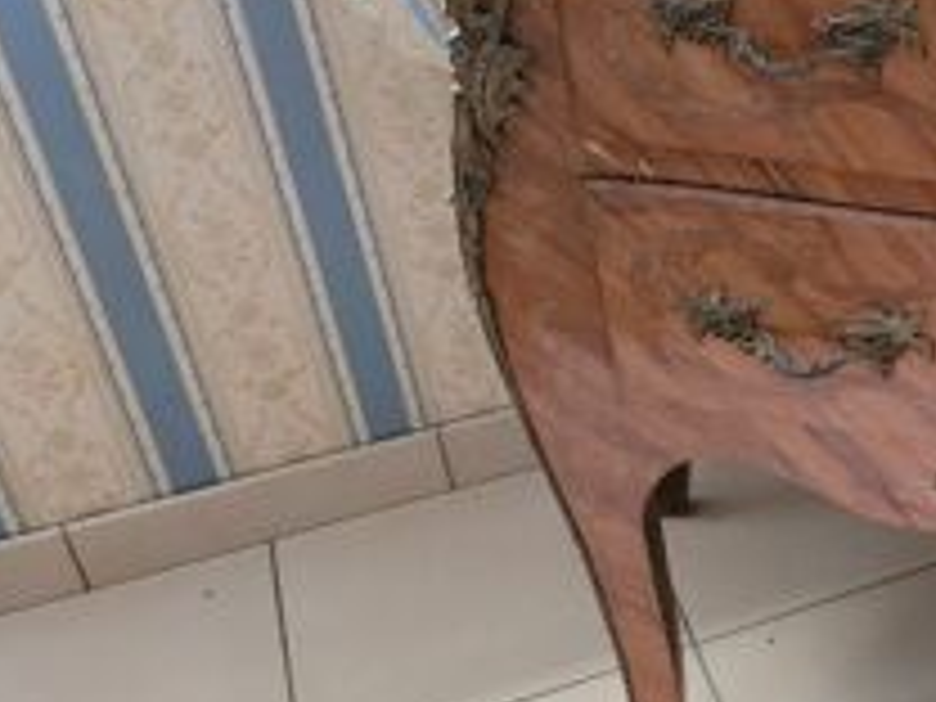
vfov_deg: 24.4
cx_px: 1062
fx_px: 1622
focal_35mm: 60
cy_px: 315
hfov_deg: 28.8
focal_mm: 5.4
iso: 640
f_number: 1.8
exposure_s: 1/33
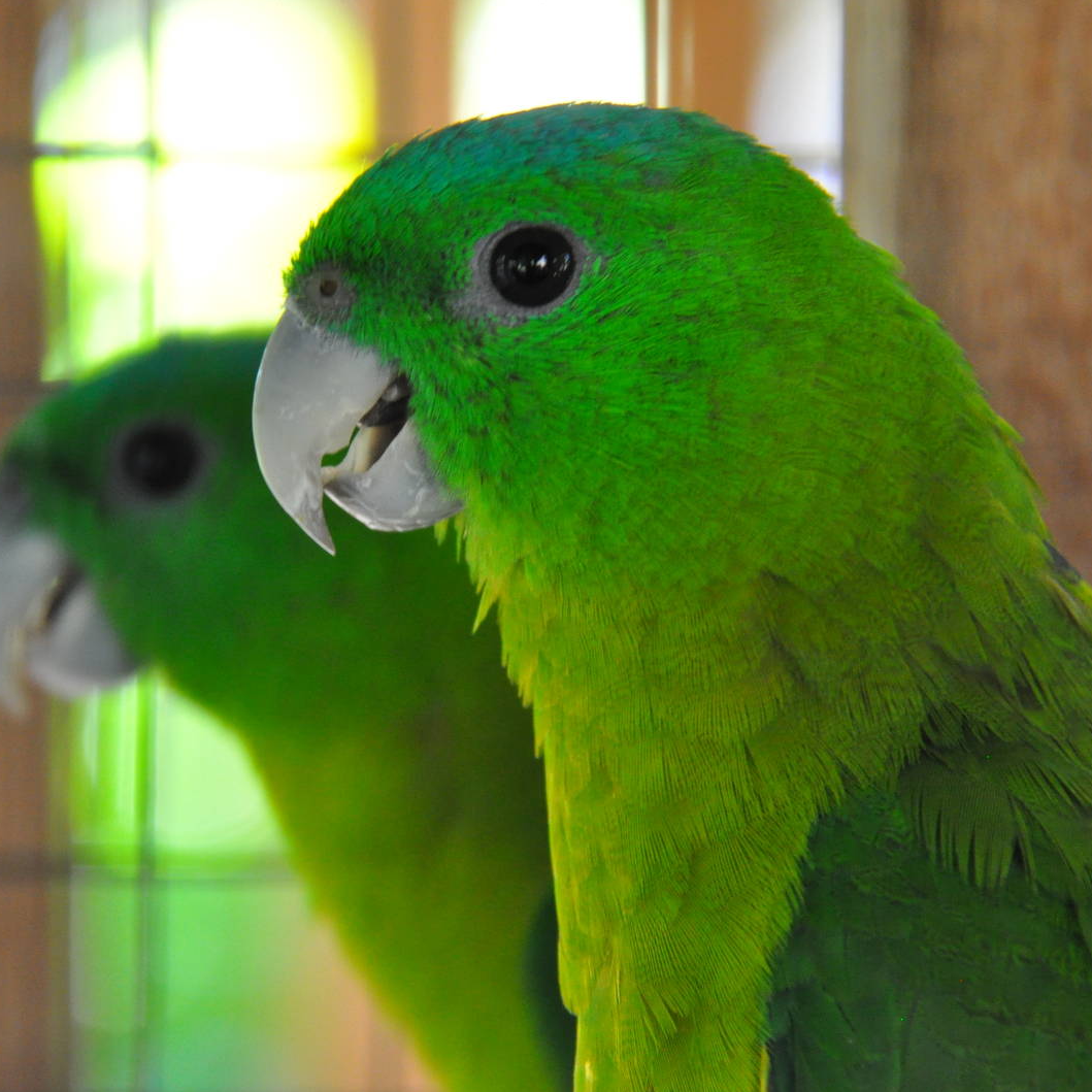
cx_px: 448
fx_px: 20593
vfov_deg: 3.0
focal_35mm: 577
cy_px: 546
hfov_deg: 3.0
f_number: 10
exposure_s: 1/20
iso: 1600
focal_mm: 300
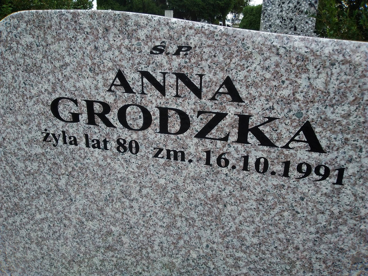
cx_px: 184
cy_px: 138
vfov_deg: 48.2
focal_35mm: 29
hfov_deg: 61.7
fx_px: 308
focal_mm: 2.39
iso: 100
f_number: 2.4
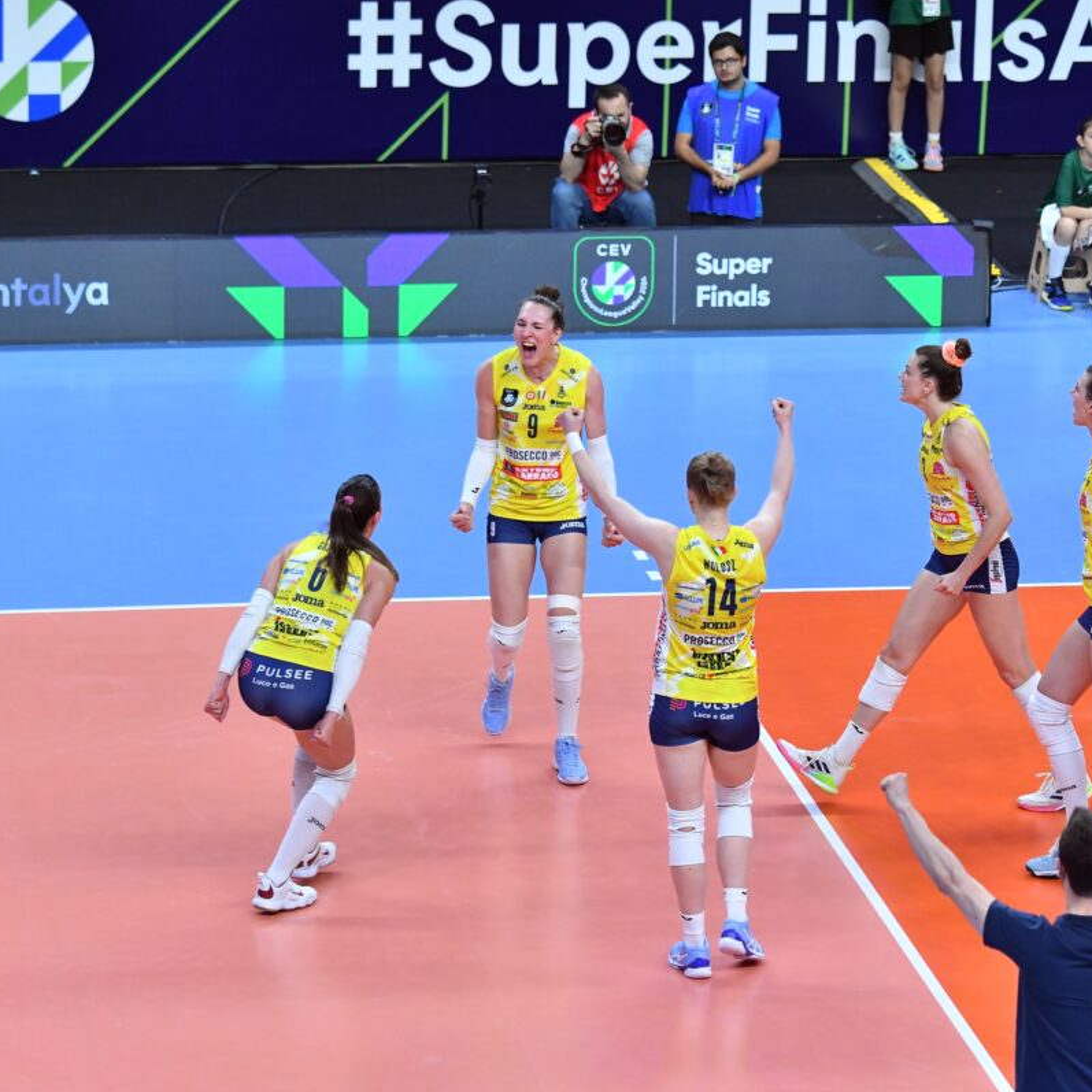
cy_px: 547
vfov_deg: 9.1
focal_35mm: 192
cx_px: 766
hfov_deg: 9.1
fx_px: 6853
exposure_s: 1/1000
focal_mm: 100
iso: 1600
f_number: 4.5
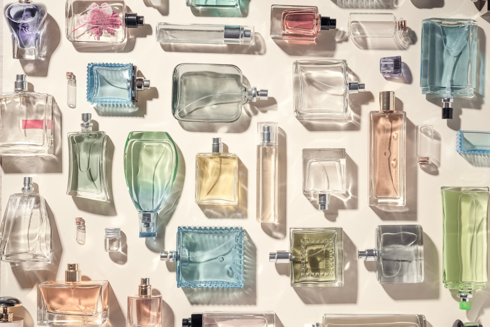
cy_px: 164
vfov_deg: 19.5
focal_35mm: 70
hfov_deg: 28.8
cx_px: 245
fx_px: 953
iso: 100
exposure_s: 1/20
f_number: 13
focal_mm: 70
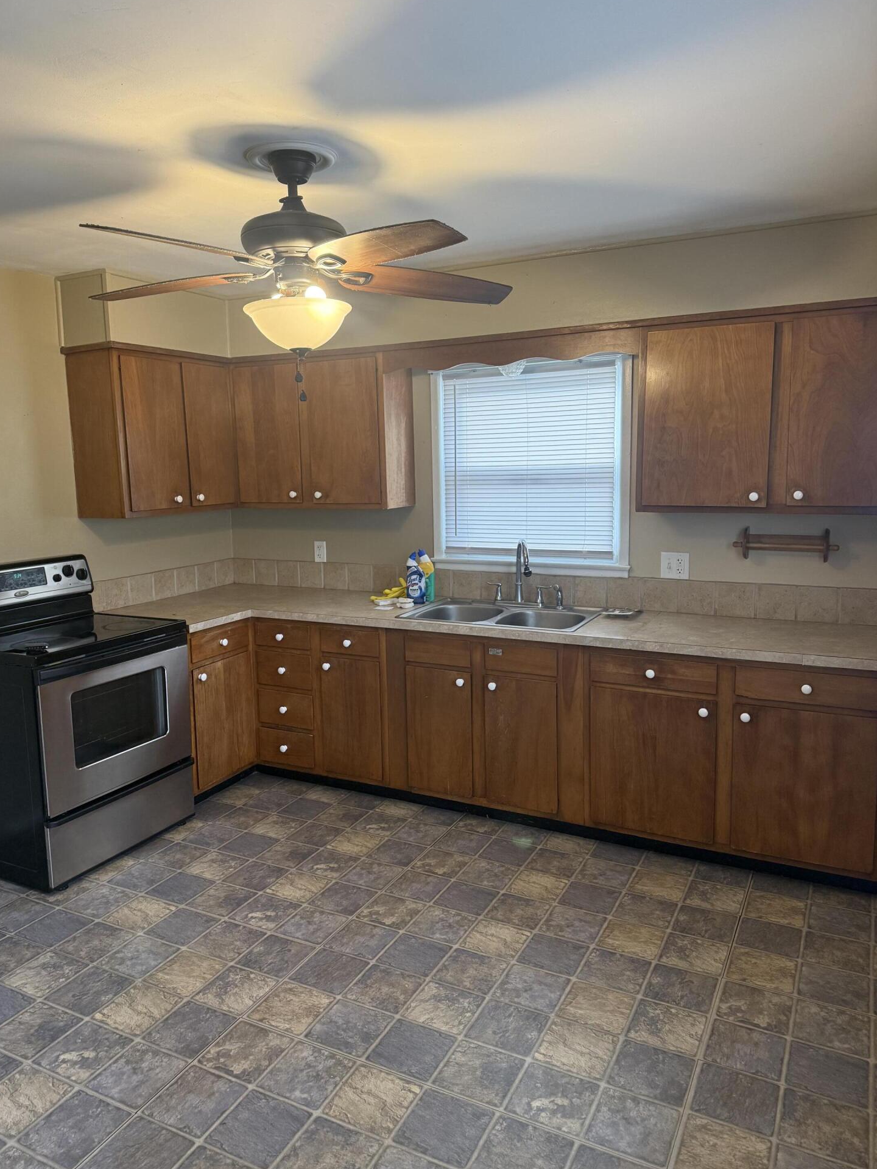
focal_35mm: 25
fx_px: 845
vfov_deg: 69.4
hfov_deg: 54.9
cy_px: 572
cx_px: 422
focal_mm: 6.76
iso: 250
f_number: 1.78
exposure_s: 1/120
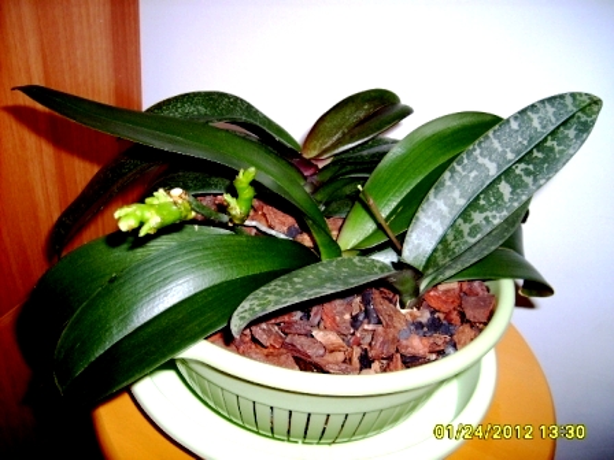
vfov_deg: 40.7
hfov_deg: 52.6
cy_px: 230
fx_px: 621
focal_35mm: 35
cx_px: 307
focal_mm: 5.8
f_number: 2.8
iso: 100
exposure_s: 1/45
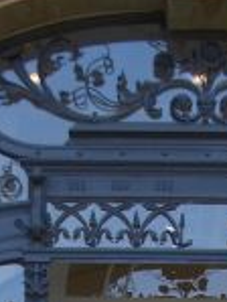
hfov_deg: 10.5
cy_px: 454
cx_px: 195
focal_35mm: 141
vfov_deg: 13.2
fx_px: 1231
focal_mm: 5.8
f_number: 2.6
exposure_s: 1/200
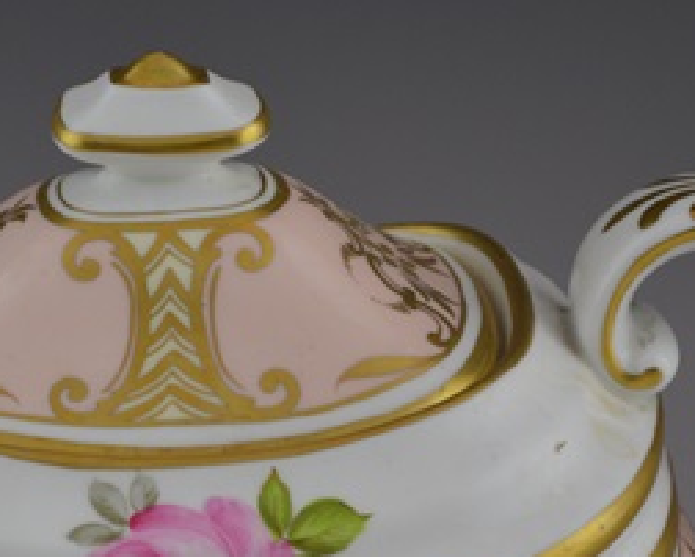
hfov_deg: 10.8
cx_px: 109
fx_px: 3664
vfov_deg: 8.7
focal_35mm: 178
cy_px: 540
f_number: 5.6
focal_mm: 48
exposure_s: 1/60
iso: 400
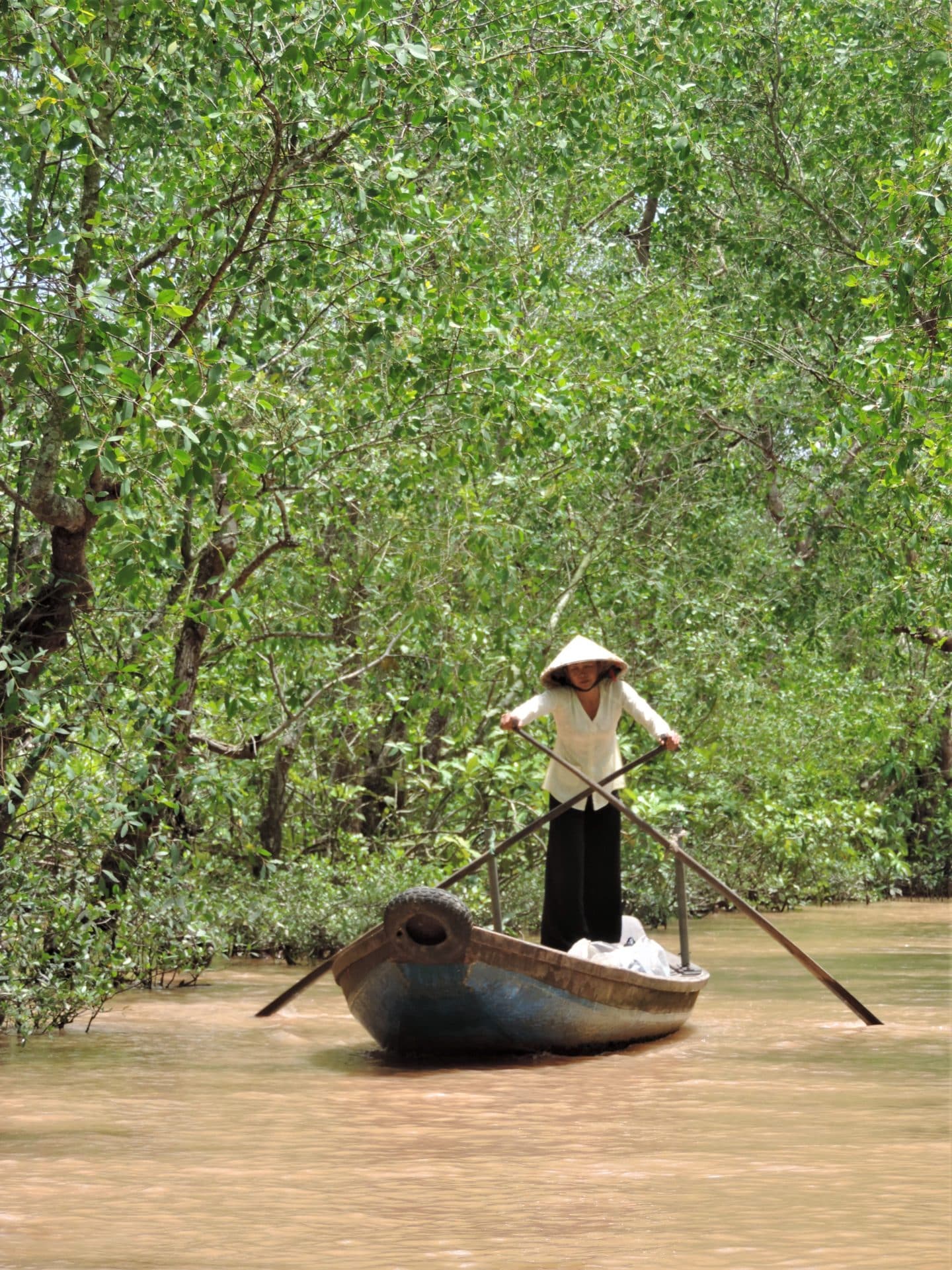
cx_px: 476
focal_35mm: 135
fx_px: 4952
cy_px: 635
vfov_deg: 14.6
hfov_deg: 11.0
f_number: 4.3
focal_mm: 24
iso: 80
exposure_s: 1/160
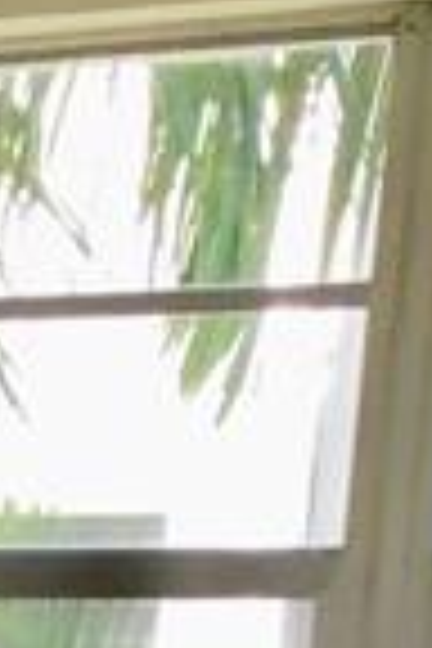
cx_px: -1688
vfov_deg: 8.5
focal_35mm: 229
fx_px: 4122
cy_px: 1305
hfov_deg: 4.9
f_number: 2.4
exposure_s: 1/40
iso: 25
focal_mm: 3.3
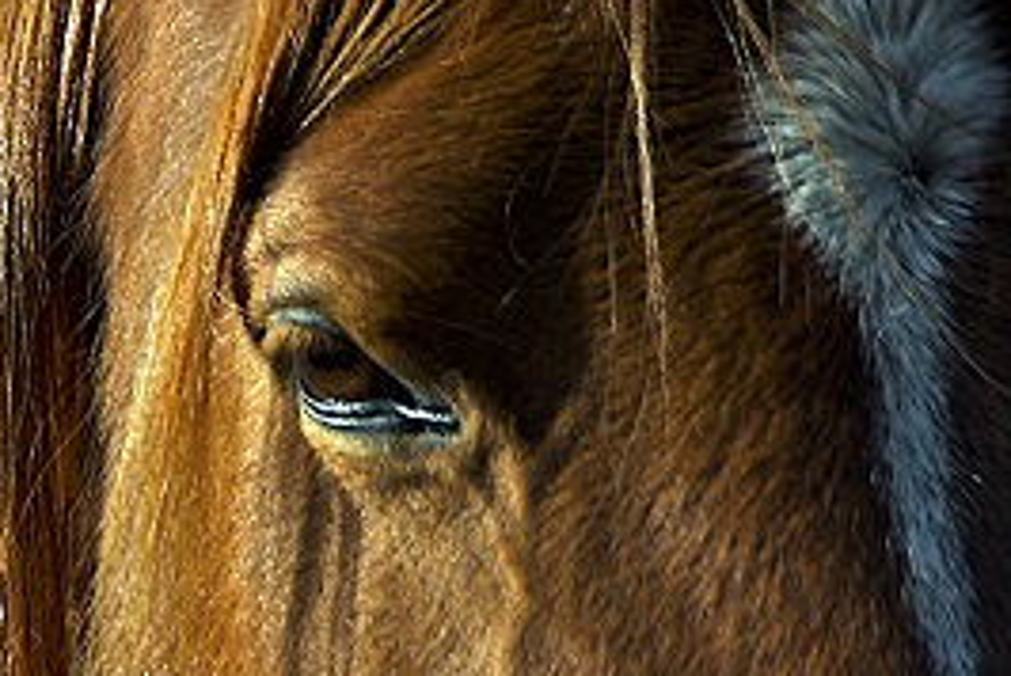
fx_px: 48412
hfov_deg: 1.2
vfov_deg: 0.8
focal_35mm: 1722
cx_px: -137
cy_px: 486
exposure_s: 1/180
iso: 100
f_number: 6.7
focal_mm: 500
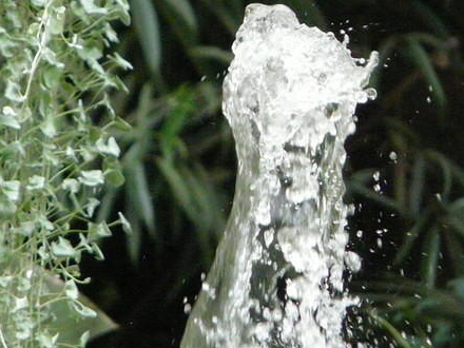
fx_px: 10040
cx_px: 150
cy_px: 125
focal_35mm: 749
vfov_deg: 2.0
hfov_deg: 2.6
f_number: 3.6
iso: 800
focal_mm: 66.3
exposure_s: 1/400
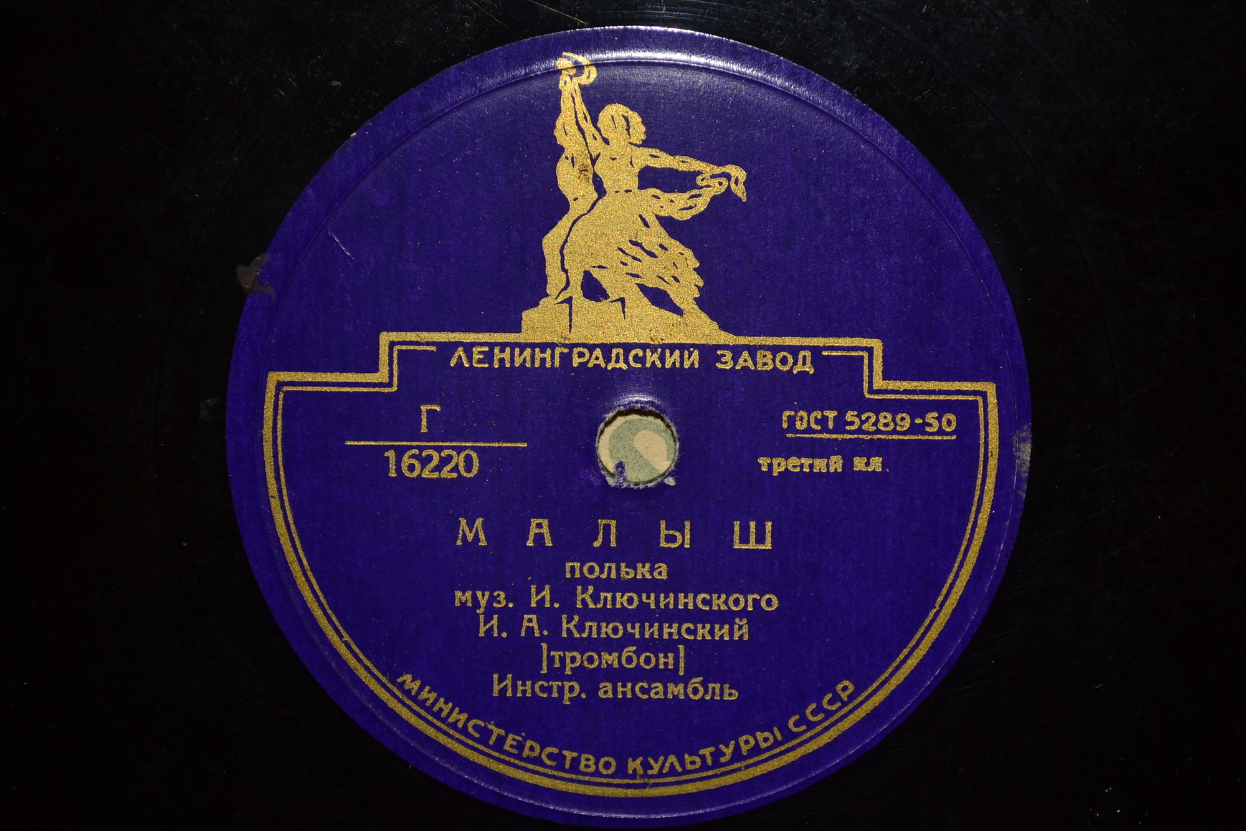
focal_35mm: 82
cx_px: 623
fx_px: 2855
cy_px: 416
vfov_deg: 16.6
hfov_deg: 24.6
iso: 100
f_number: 5.6
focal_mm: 55
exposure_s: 1/60
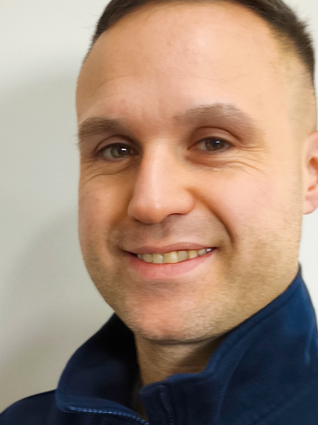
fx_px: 1029
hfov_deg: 17.6
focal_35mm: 84
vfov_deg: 23.0
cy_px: 339
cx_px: 190
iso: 250
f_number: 1.7
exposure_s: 1/50
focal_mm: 5.35
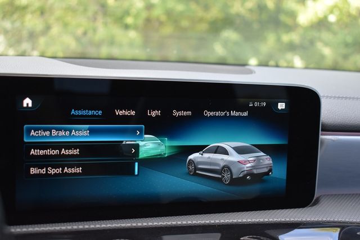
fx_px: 510
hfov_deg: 38.9
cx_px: 180
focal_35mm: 51
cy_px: 120
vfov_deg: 26.5
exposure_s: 1/160
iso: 800
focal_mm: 34
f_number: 4.5
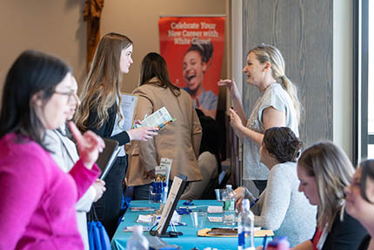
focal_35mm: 120
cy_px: 125
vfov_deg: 11.4
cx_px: 187
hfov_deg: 17.1
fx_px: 1247
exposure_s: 1/250
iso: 1000
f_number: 4
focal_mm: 120
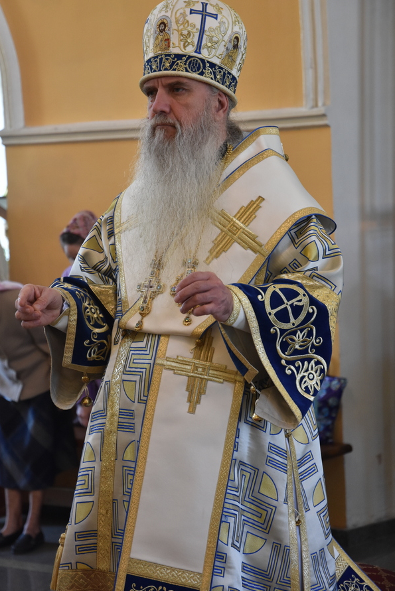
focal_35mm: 93
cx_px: 178
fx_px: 1522
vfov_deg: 22.0
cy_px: 280
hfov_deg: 14.8
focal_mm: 55
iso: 1100
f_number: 3.8
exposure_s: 1/100
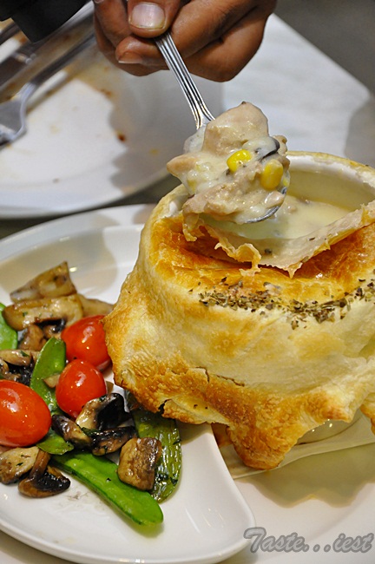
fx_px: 2466
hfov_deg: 8.7
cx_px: 188
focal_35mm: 158
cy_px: 282
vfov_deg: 13.1
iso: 2000
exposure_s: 1/60
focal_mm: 105
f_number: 5.6
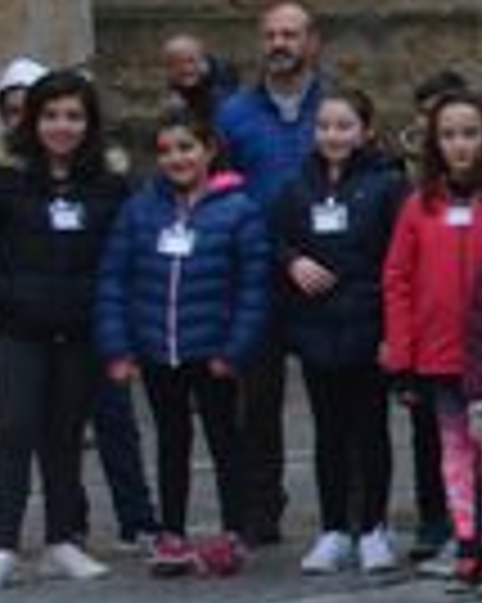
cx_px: 1649
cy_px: 326
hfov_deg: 6.0
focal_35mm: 229
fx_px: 4094
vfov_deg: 8.4
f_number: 7.1
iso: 200
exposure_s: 1/200
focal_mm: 23
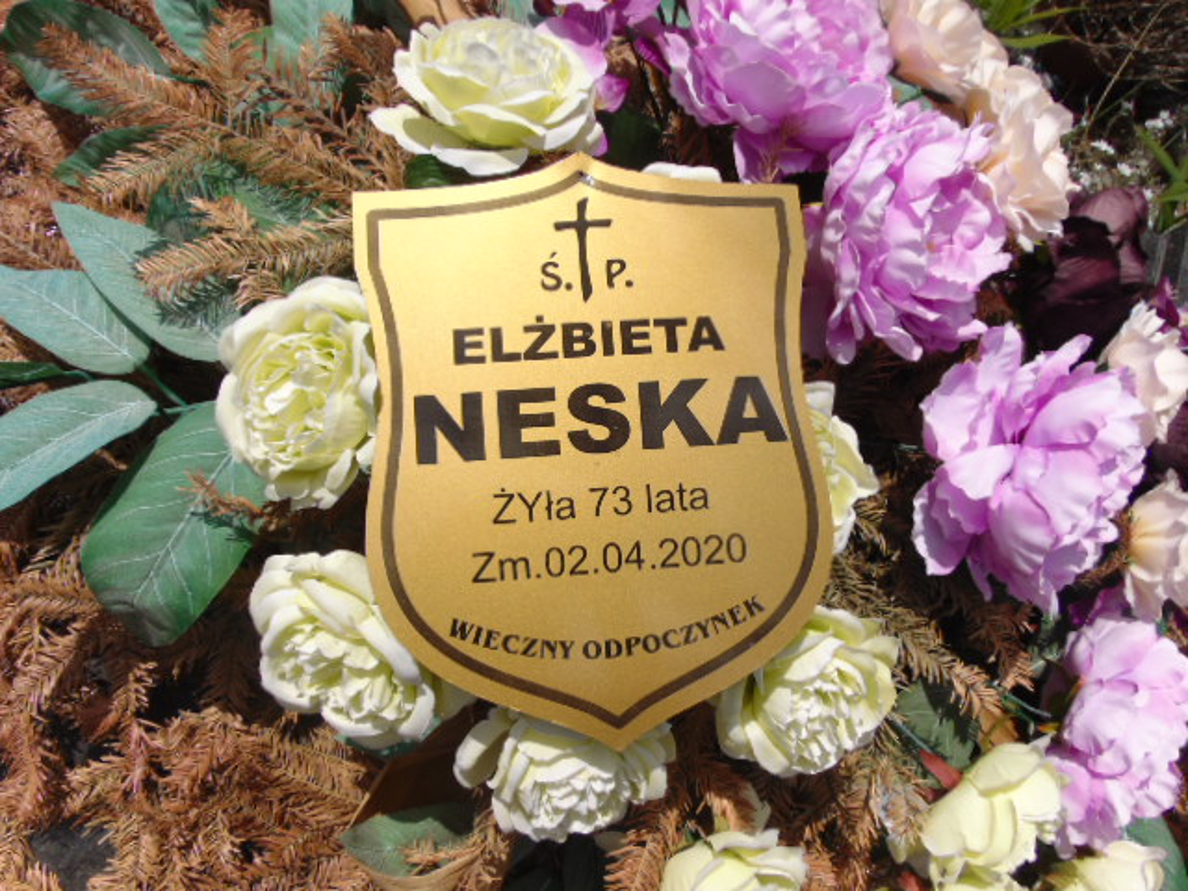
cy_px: 446
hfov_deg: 69.4
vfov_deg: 54.9
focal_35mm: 25
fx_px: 858
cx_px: 594
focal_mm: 4.5
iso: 80
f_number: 7.7
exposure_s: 1/640
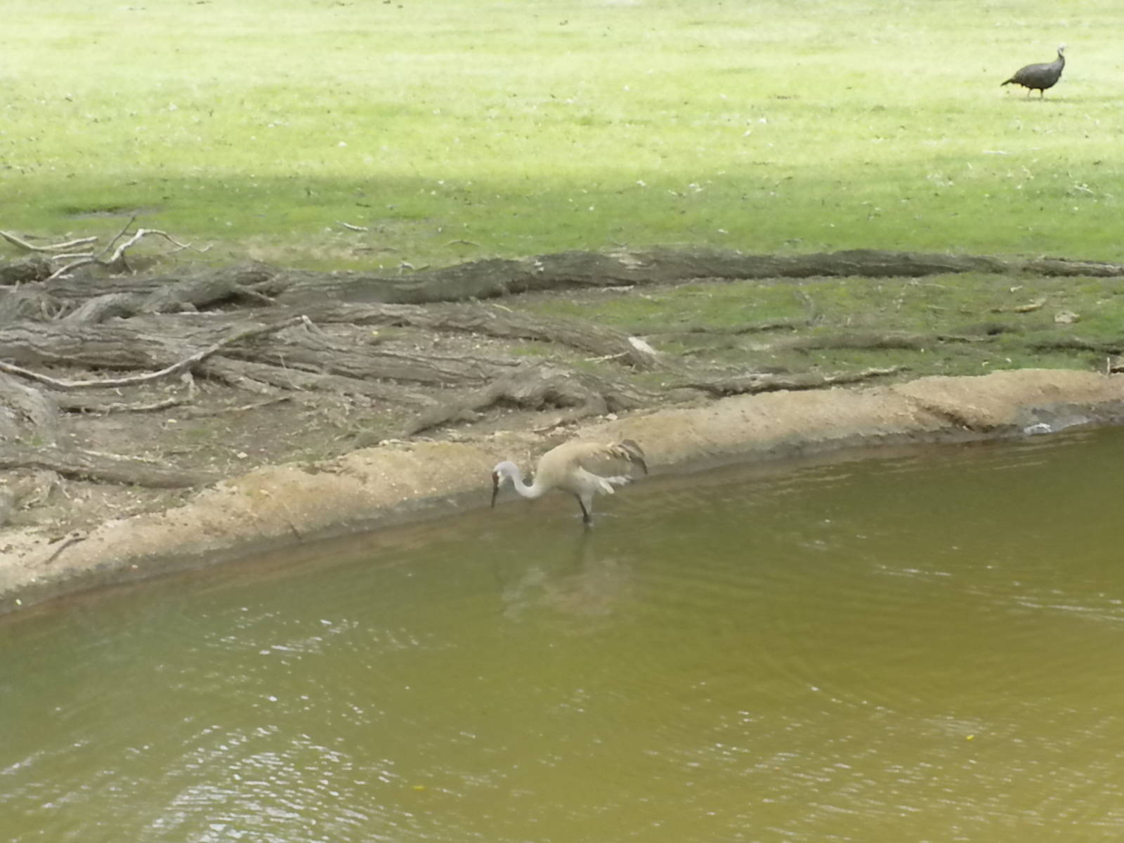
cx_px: 562
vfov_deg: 12.5
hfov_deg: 16.6
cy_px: 422
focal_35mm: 119
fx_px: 3864
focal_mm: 21
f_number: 14
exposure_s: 1/86.8
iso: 640
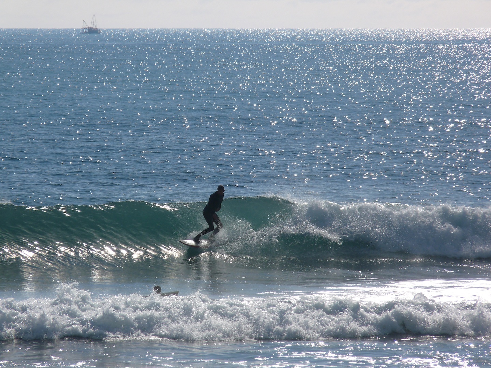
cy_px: 184
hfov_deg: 4.5
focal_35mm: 440
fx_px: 6241
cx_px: 246
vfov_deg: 3.4
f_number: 8
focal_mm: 78.2
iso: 100
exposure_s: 1/640
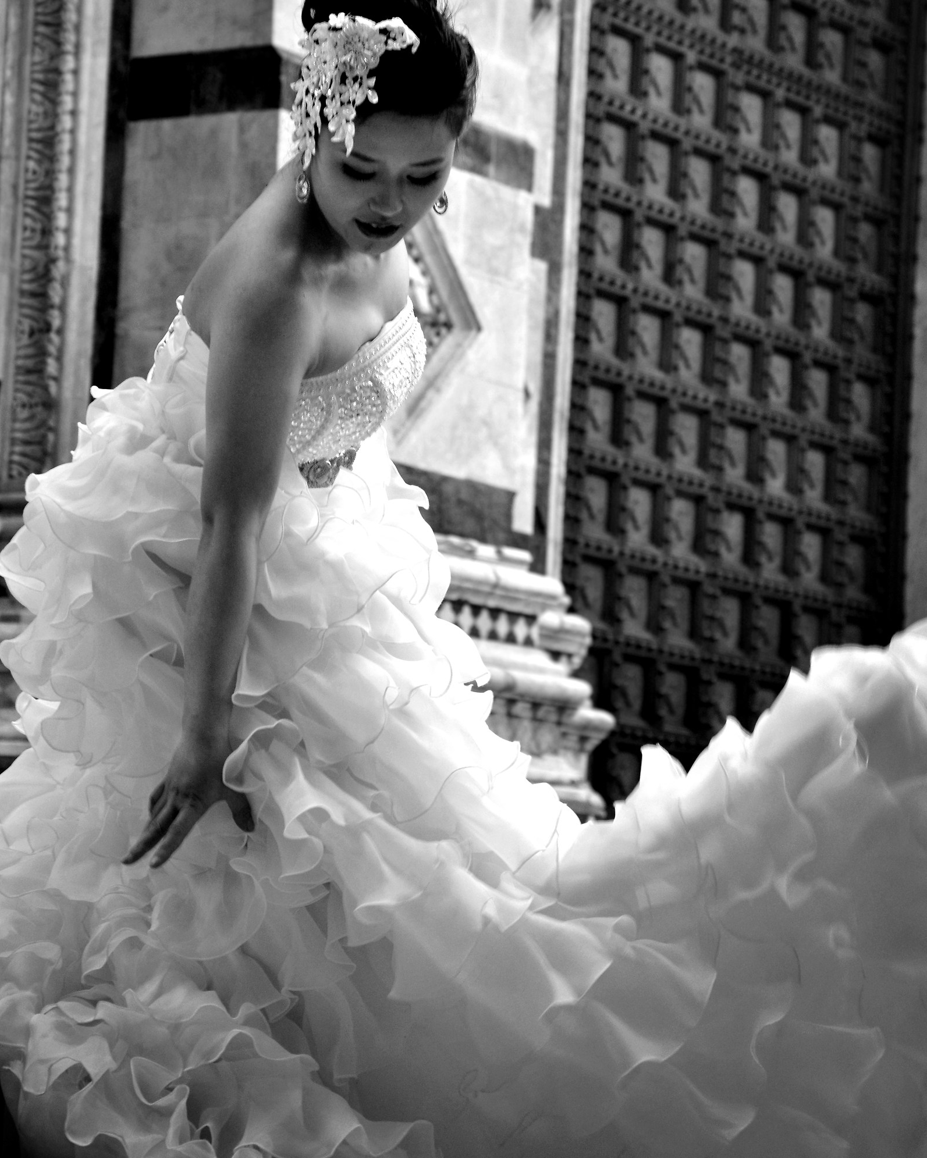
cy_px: 467
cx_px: 464
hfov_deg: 13.8
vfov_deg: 17.1
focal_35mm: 112
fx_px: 3841
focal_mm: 66
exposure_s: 1/125
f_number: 5.3
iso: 400
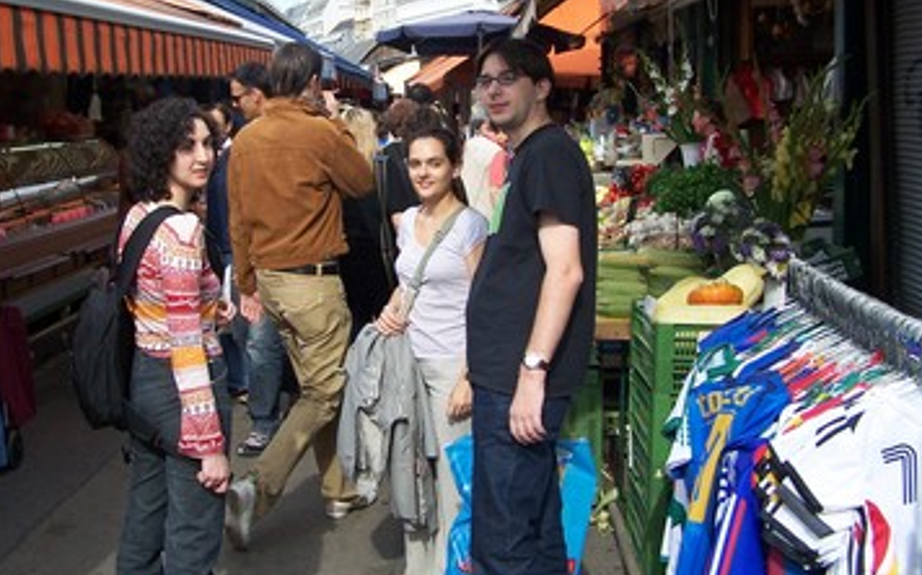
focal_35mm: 51
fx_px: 1281
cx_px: 391
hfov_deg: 39.5
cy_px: 163
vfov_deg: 25.1
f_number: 2.8
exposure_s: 1/400
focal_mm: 6.3
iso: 80
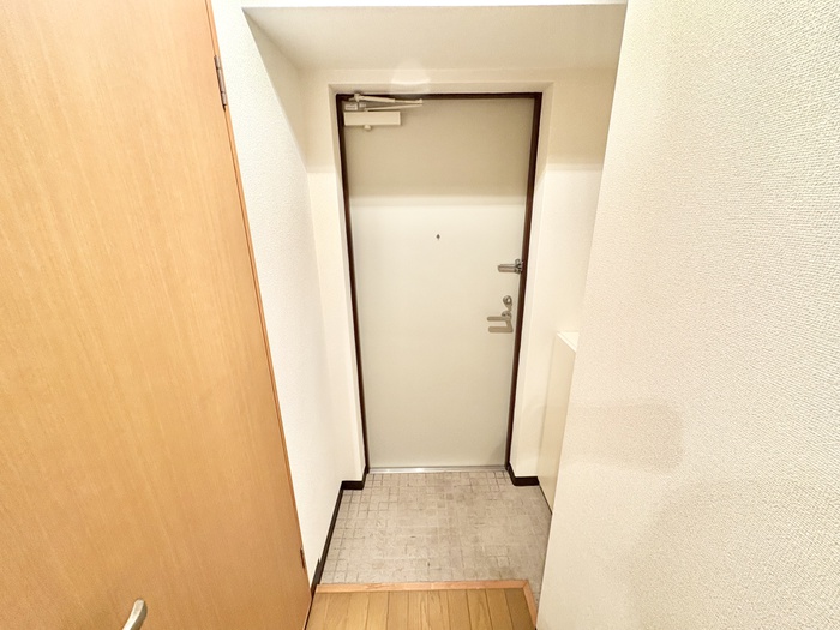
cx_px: 420
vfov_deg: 85.7
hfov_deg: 102.1
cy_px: 315
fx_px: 340
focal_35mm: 14
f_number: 2.2
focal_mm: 2.22
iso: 320
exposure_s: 1/60
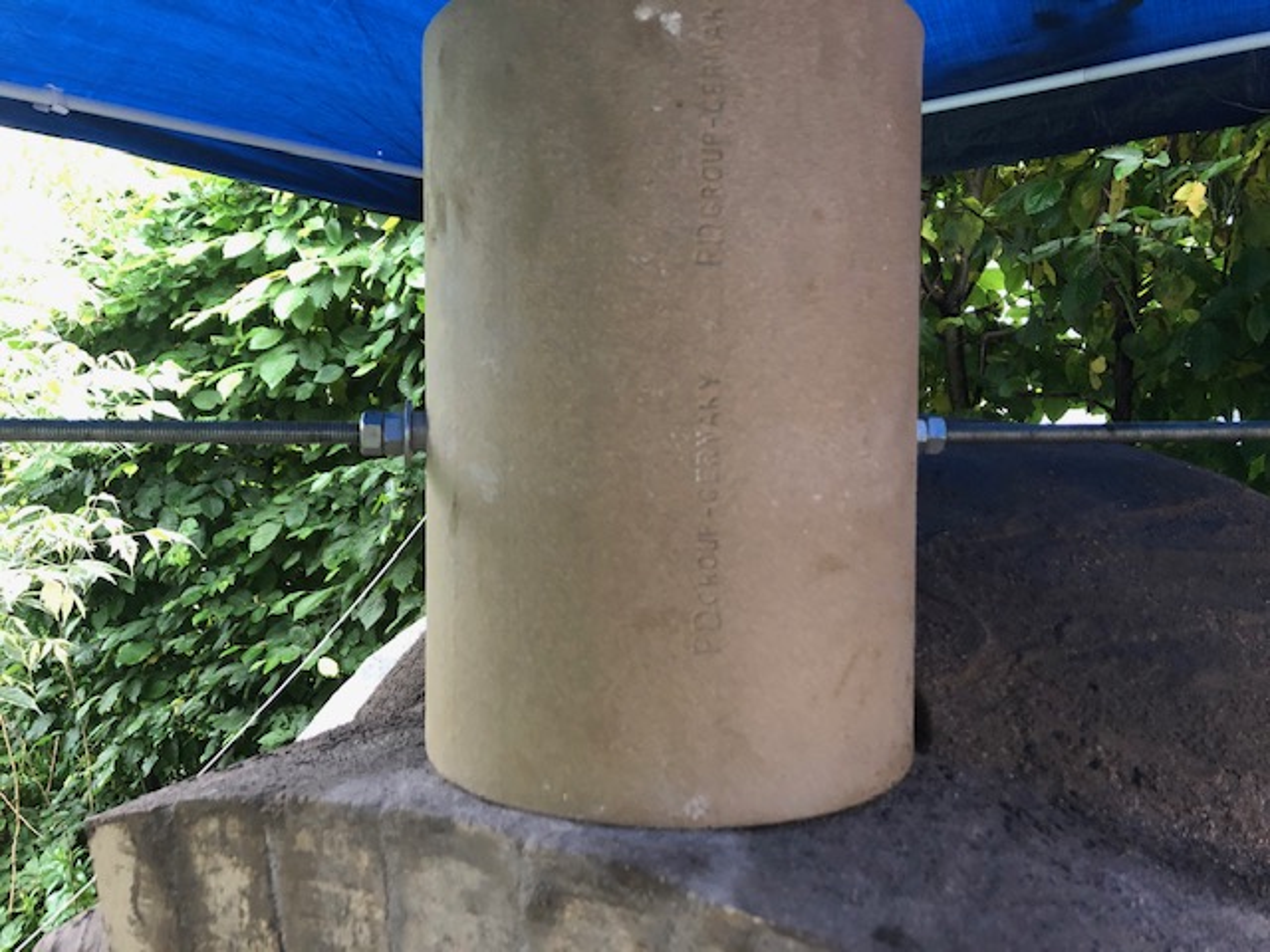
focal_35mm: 28
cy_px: 476
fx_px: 1027
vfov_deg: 49.7
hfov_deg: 63.4
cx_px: 635
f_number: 1.8
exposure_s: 1/15
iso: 80
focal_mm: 3.99
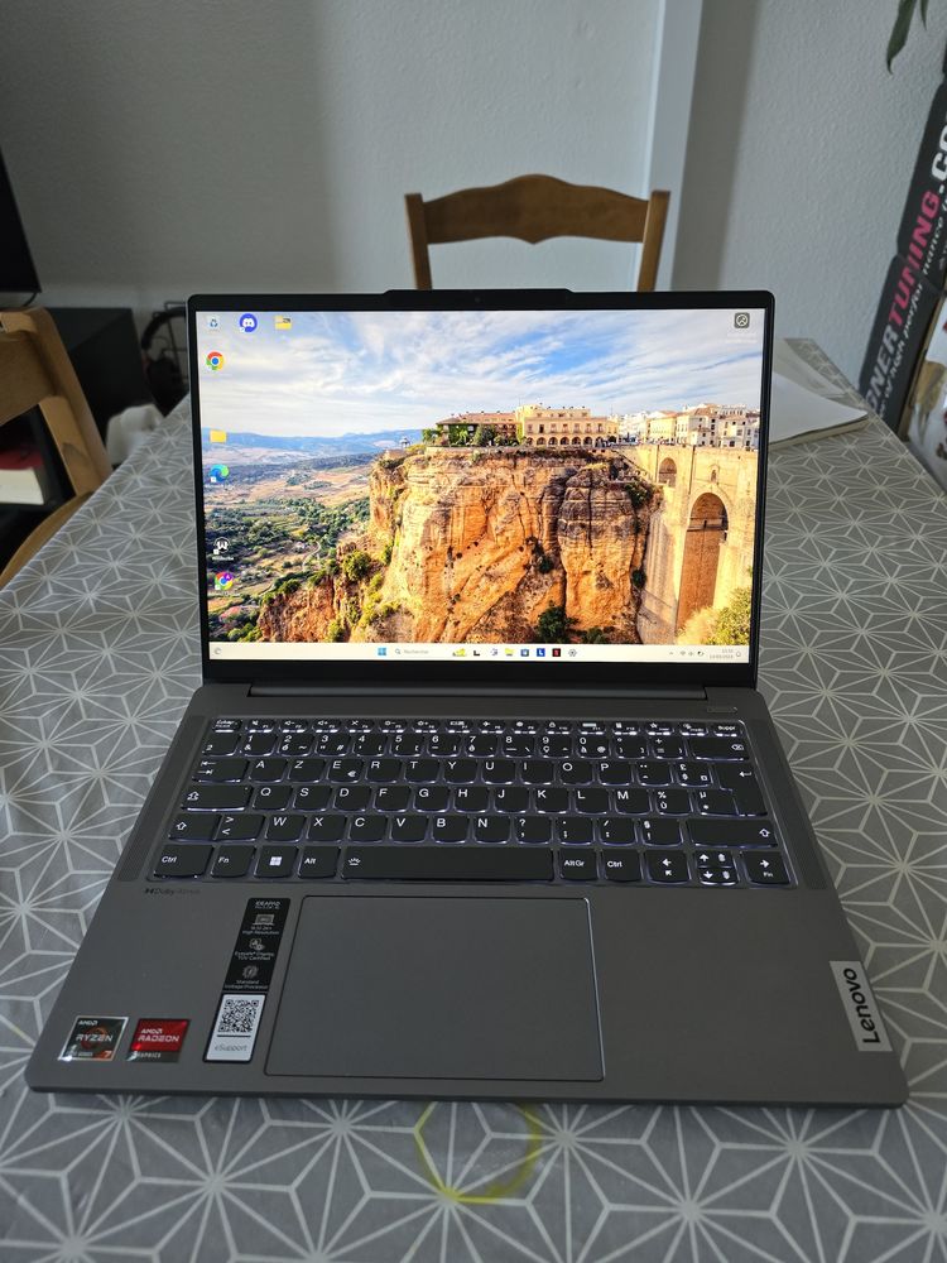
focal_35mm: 23
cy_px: 632
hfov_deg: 58.9
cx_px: 474
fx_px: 839
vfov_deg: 73.9
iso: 320
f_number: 1.7
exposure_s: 1/100
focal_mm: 6.3
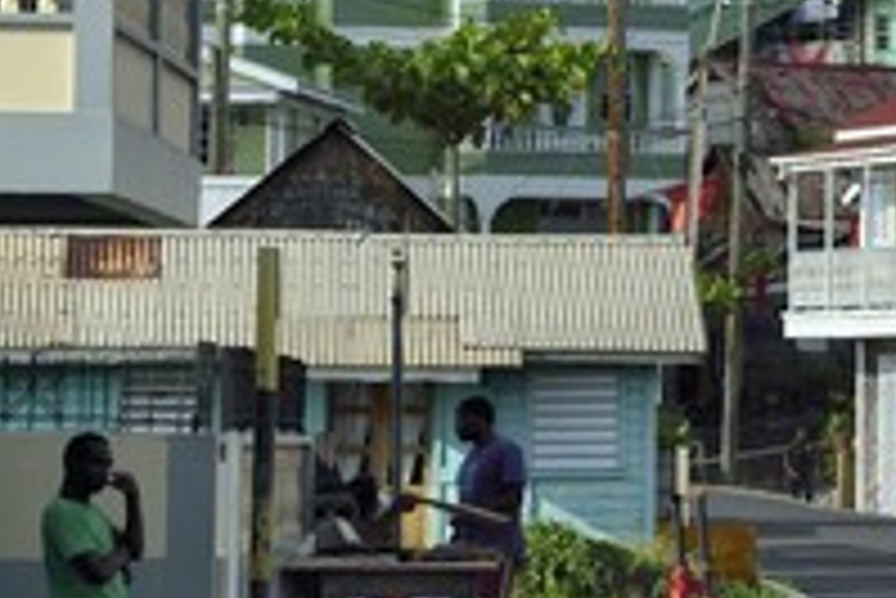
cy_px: 234
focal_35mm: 338
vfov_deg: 4.1
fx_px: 8418
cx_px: 932
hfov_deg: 6.1
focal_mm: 160
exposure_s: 1/500
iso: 200
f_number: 8
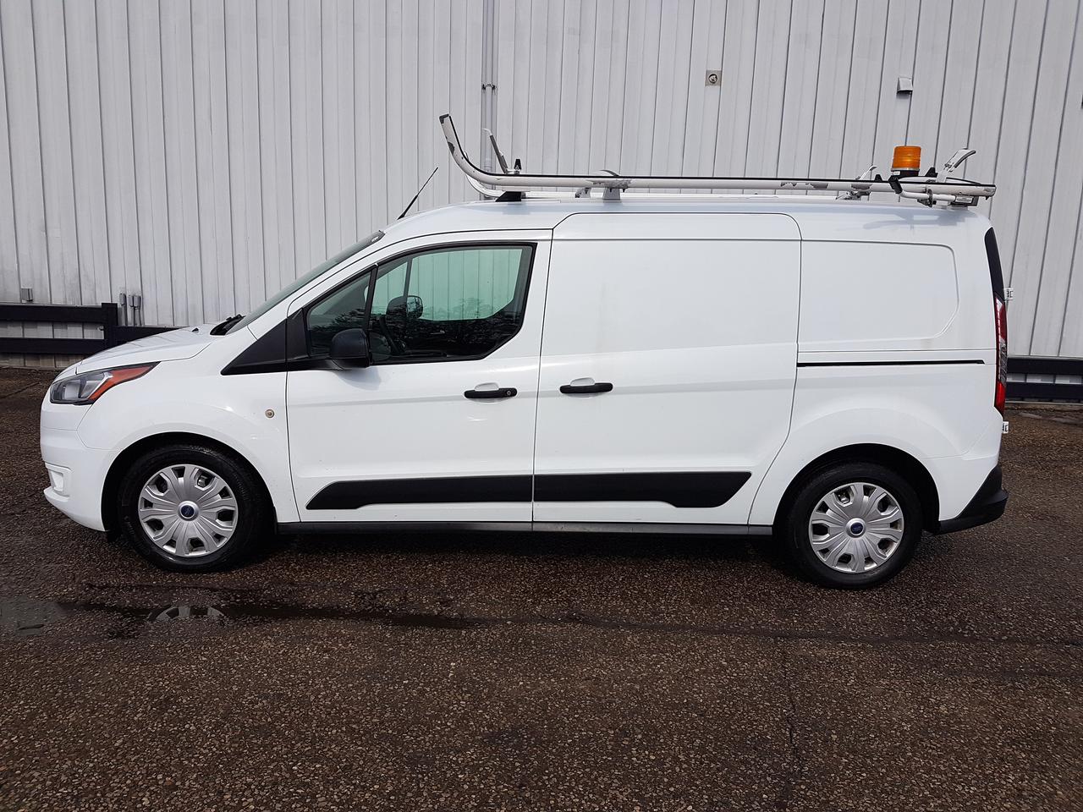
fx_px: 813
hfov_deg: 67.3
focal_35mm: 26
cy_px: 406
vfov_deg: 53.1
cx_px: 542
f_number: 1.7
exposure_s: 1/4192
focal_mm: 4.2
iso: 40
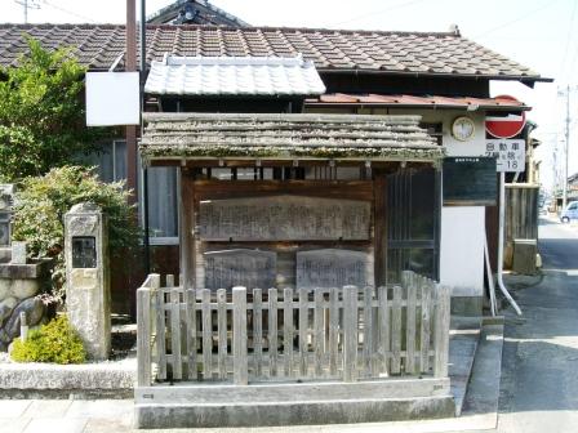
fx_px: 601
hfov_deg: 51.4
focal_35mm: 36
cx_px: 289
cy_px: 216
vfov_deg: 39.7
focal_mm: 6
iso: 80
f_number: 4.8
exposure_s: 1/160
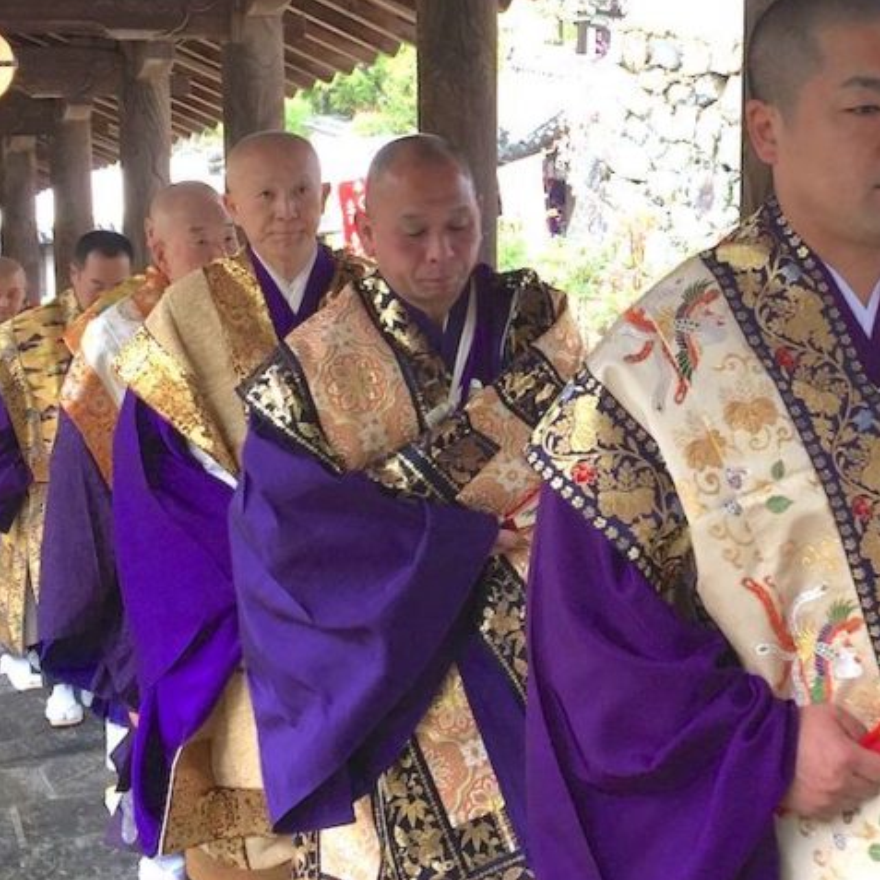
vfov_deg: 31.0
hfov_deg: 30.9
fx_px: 1582
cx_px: 557
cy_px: 365
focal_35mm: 55
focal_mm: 4.15
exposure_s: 1/40
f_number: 2.2
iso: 32
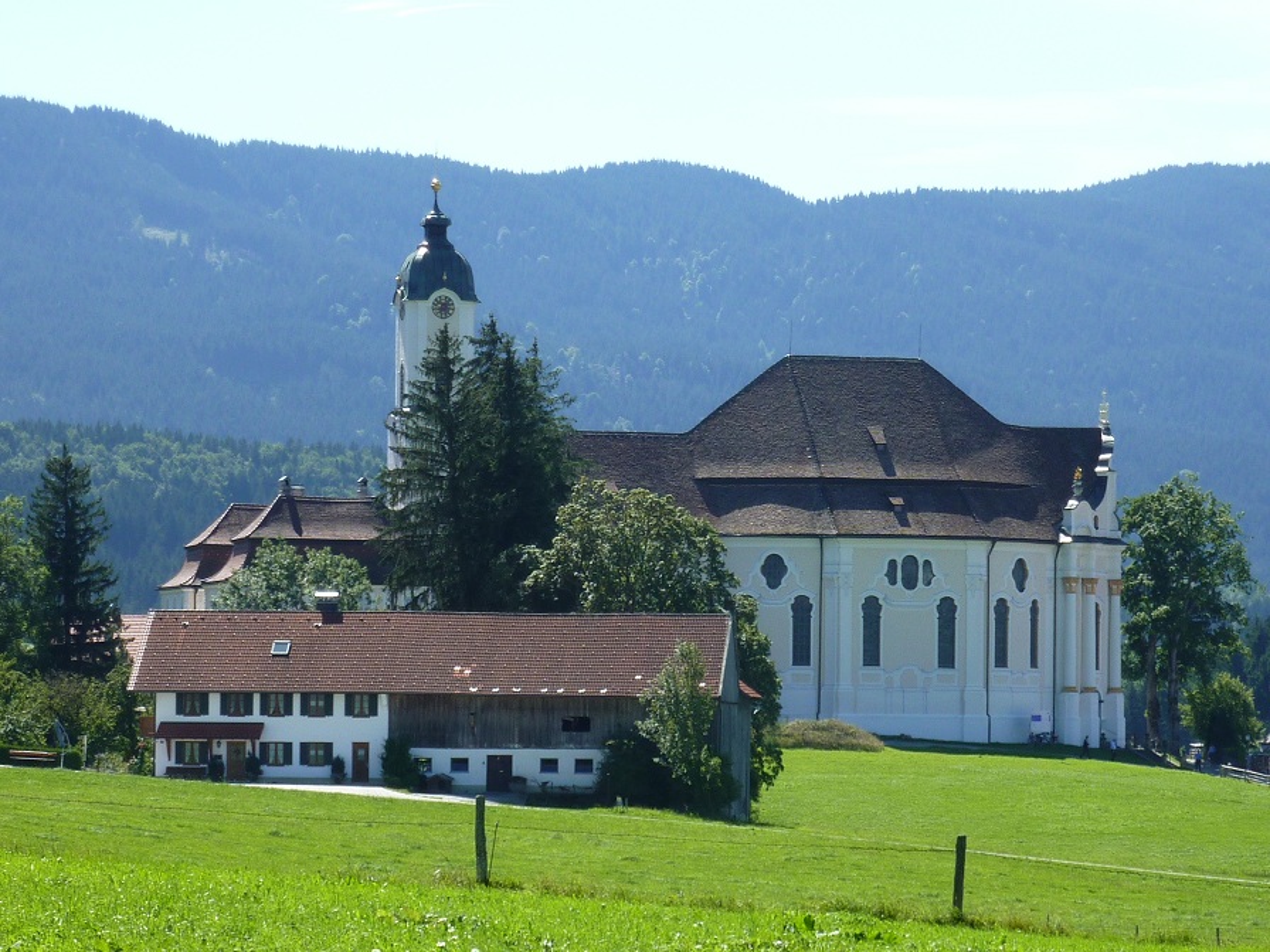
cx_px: 635
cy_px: 476
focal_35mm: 149
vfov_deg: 10.0
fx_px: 5467
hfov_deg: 13.3
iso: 80
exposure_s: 1/320
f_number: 4.3
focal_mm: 17
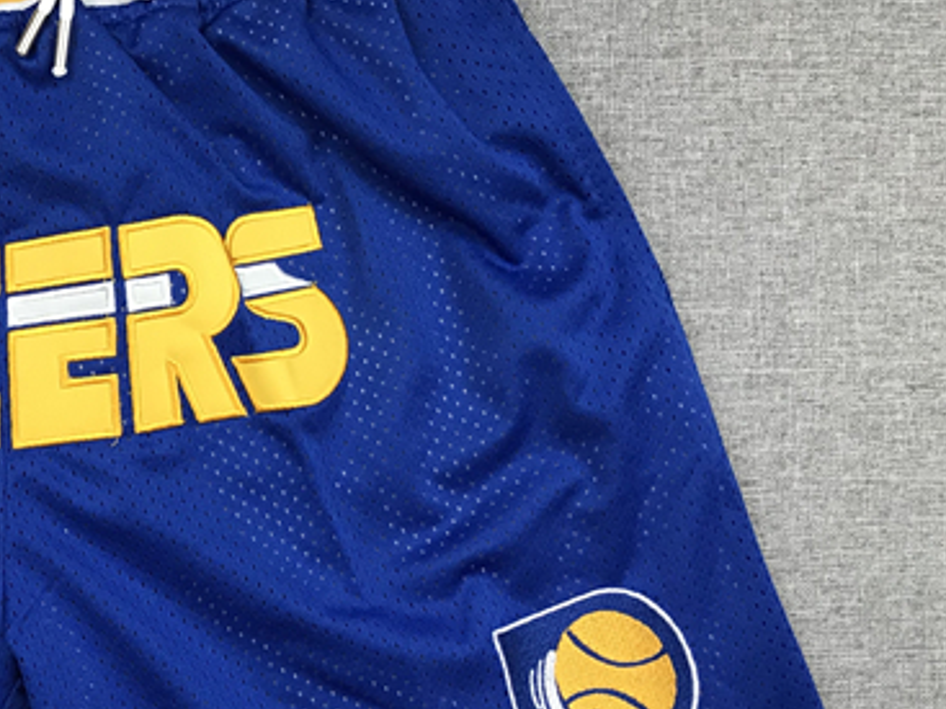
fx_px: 1666
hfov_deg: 29.5
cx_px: -5
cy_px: 487
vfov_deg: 23.9
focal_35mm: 61
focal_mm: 3.99
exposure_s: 1/33
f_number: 1.8
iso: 25
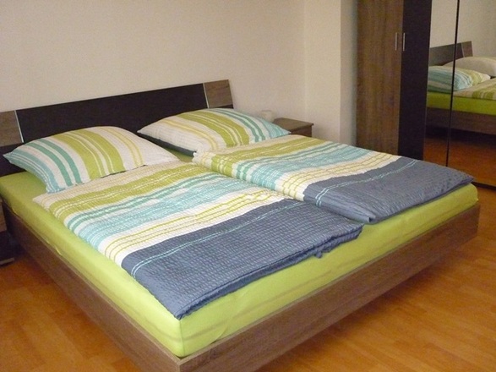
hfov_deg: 55.4
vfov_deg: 42.9
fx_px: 473
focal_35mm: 33
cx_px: 248
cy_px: 186
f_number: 2.8
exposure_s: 1/400
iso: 1600
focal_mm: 5.5
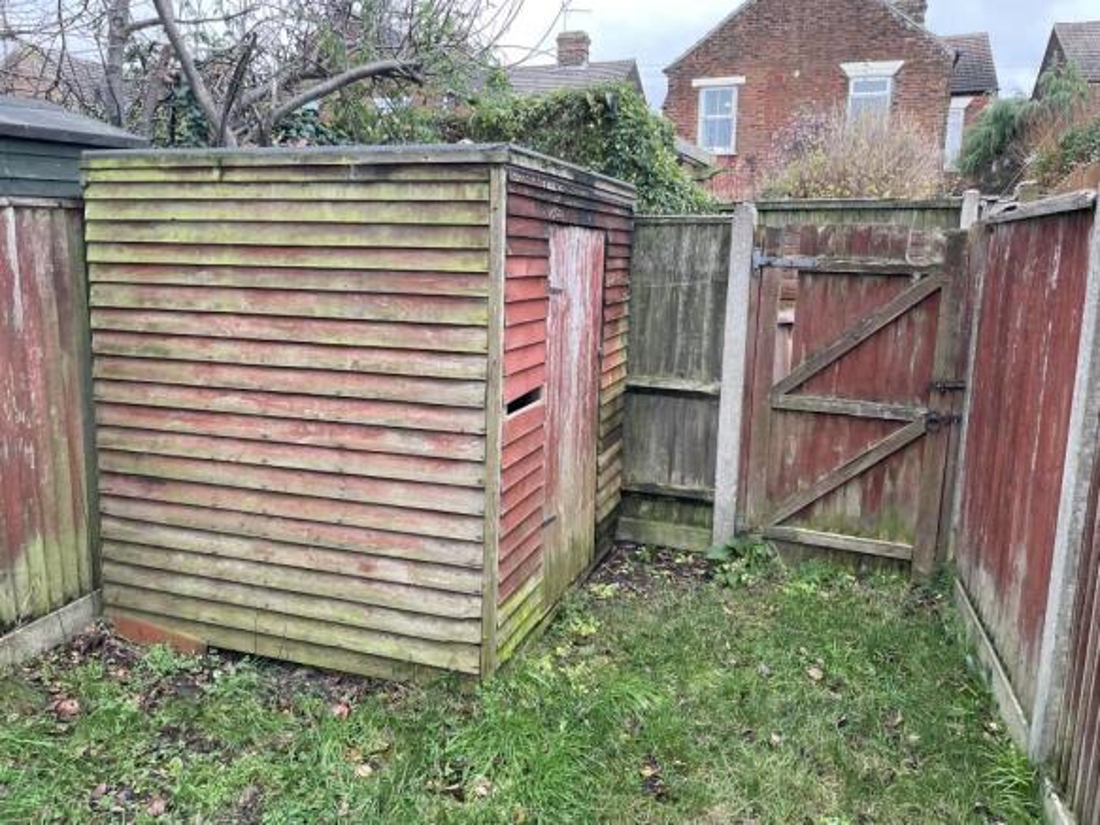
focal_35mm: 26
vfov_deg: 53.0
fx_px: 826
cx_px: 550
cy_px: 412
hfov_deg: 67.3
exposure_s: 1/121
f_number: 1.6
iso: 125
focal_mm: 4.2
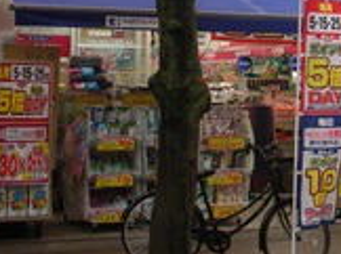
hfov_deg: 19.8
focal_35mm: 97
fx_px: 954
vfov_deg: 14.7
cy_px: -44
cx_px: 318
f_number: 3
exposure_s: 1/66.7
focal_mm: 5.8
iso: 50
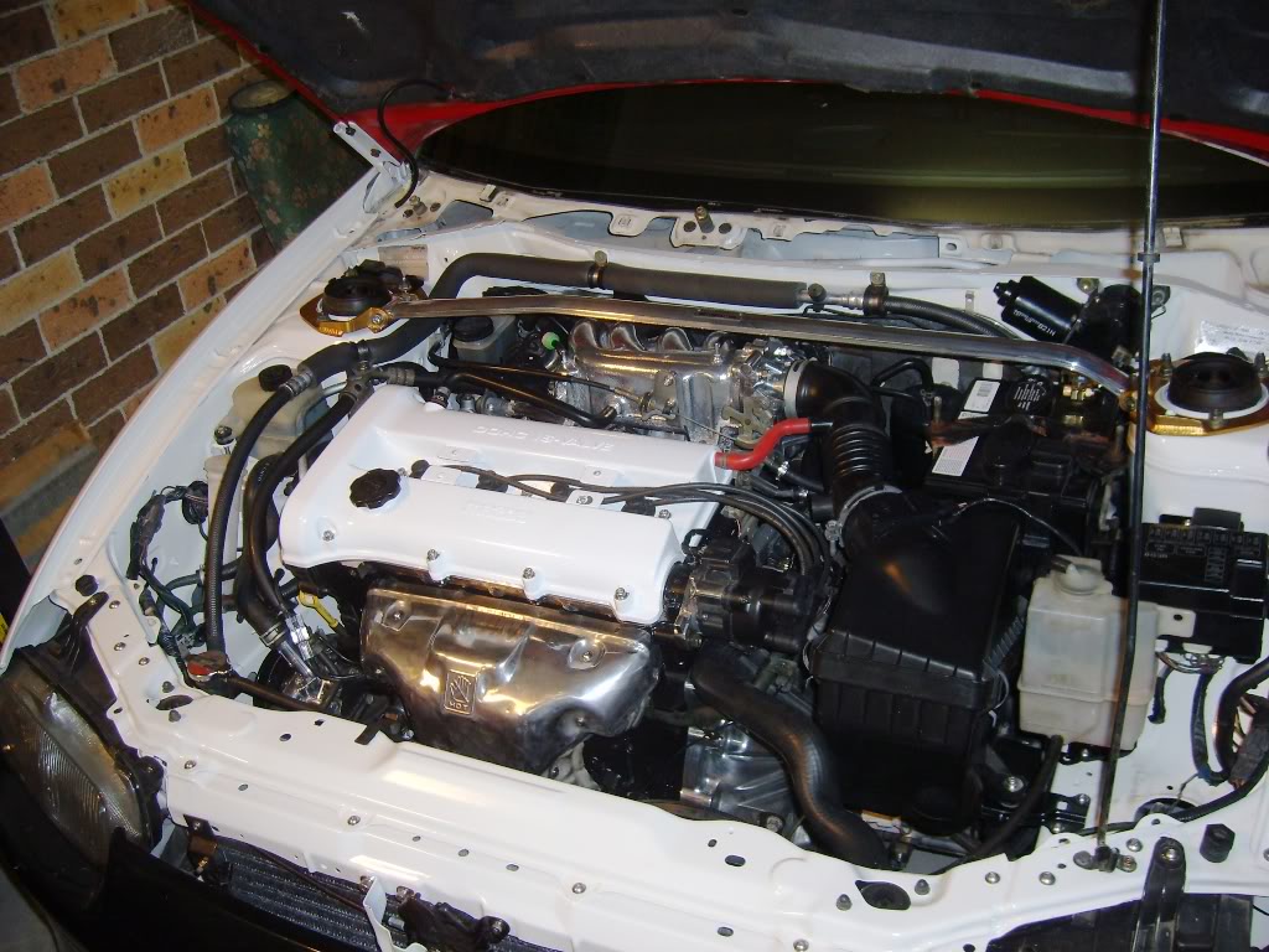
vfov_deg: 40.7
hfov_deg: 52.6
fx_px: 1283
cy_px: 476
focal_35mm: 35
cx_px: 634
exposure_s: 1/45
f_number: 2.8
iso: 100
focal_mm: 5.8
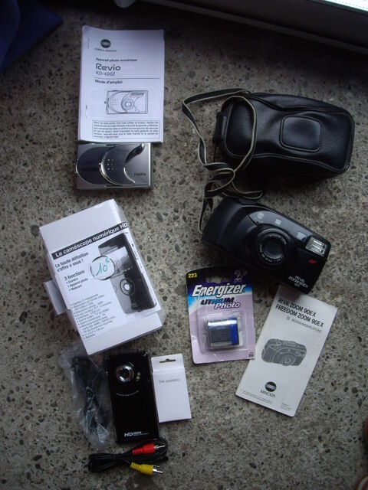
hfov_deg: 37.7
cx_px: 184
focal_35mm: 38
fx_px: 539
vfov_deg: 49.0
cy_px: 245
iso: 64
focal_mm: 6.2
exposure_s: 1/80
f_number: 4.3
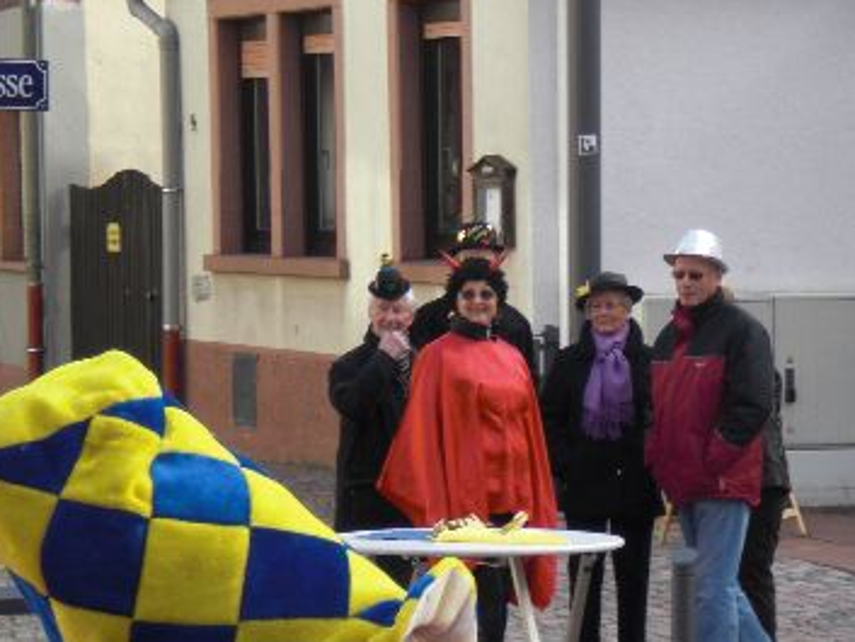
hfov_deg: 11.5
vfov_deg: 8.6
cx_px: 553
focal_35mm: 172
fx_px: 4250
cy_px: 325
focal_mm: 18.9
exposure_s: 1/100
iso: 64
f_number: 5.9
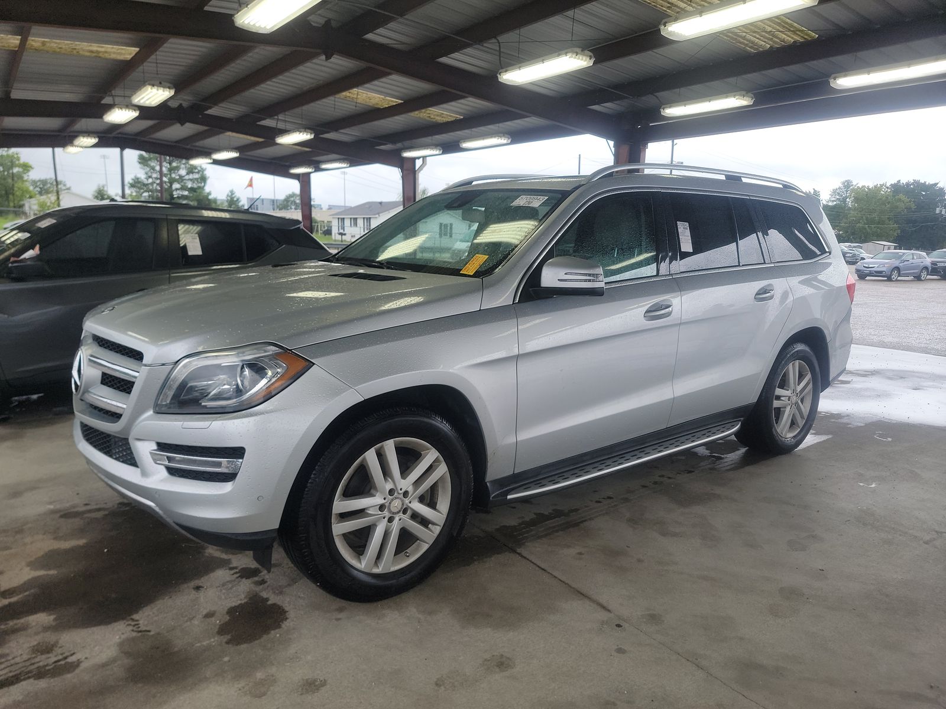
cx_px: 473
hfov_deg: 71.6
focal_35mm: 24
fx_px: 656
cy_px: 354
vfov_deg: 56.8
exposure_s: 1/119
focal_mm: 6.7
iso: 55
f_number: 1.8
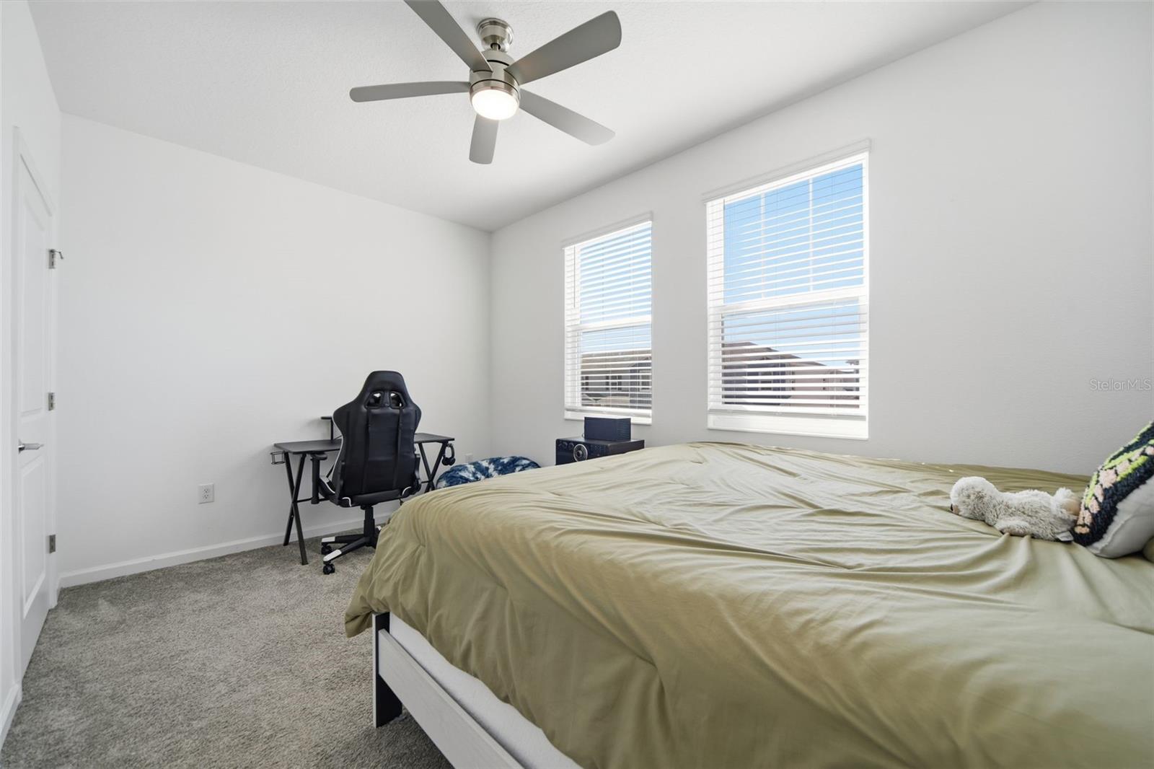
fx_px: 449
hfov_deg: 104.3
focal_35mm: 14
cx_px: 577
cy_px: 384
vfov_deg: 81.2
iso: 125
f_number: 8
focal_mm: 14
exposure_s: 1/100
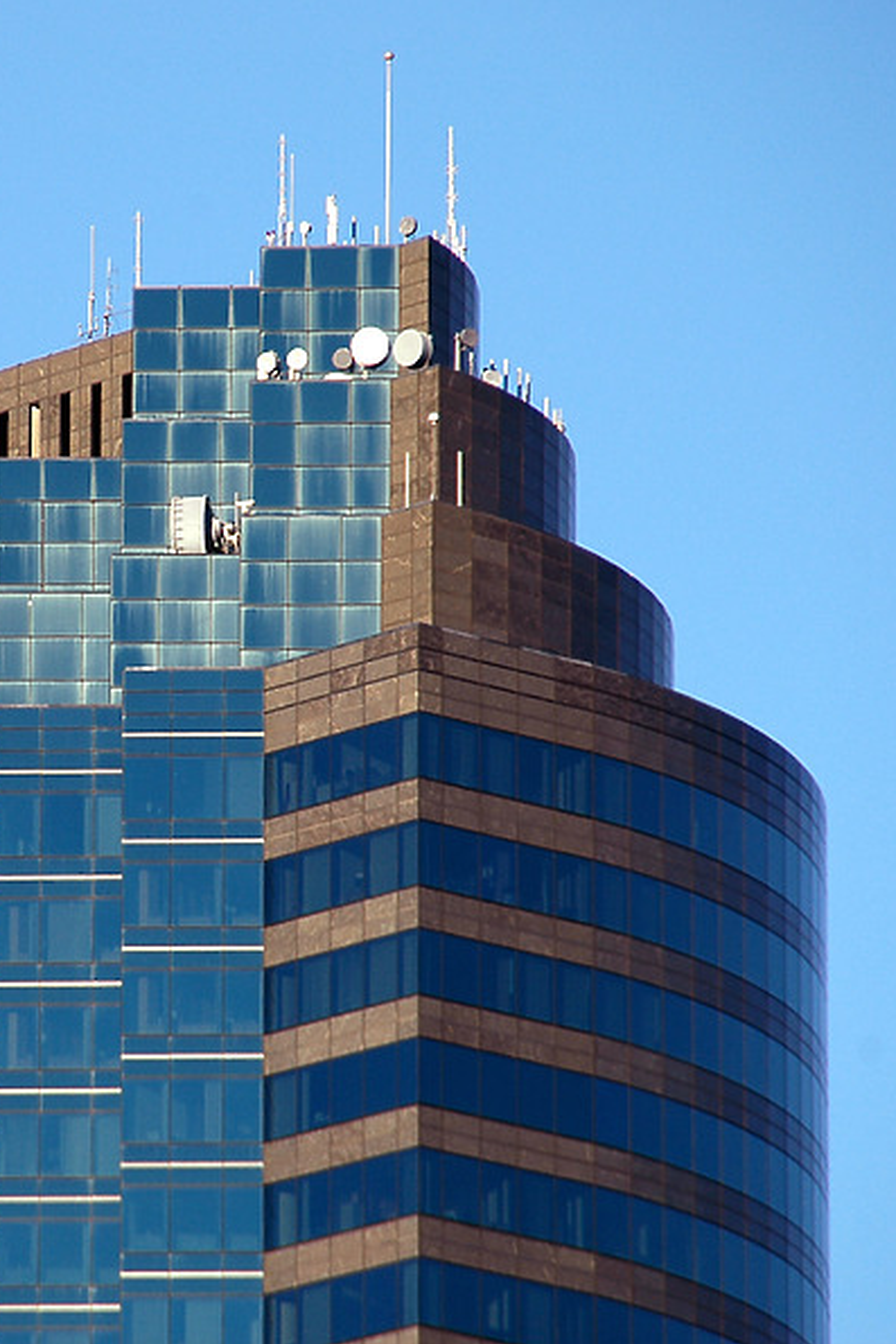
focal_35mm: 453
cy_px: 671
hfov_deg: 3.0
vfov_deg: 4.6
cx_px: 151
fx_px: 16901
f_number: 6.3
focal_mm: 200
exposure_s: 1/640
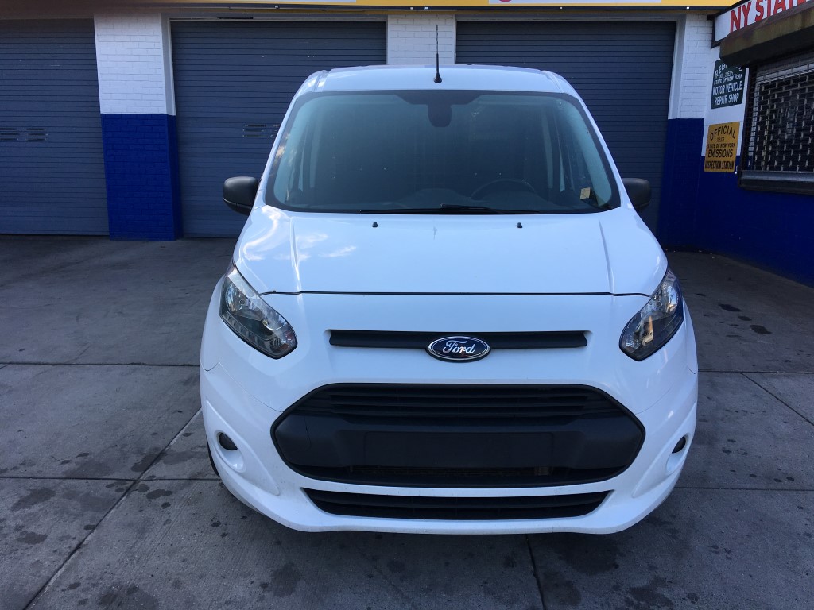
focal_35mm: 29
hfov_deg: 61.7
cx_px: 407
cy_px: 305
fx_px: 682
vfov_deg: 48.2
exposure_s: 1/545
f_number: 2.2
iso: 25
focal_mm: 4.15
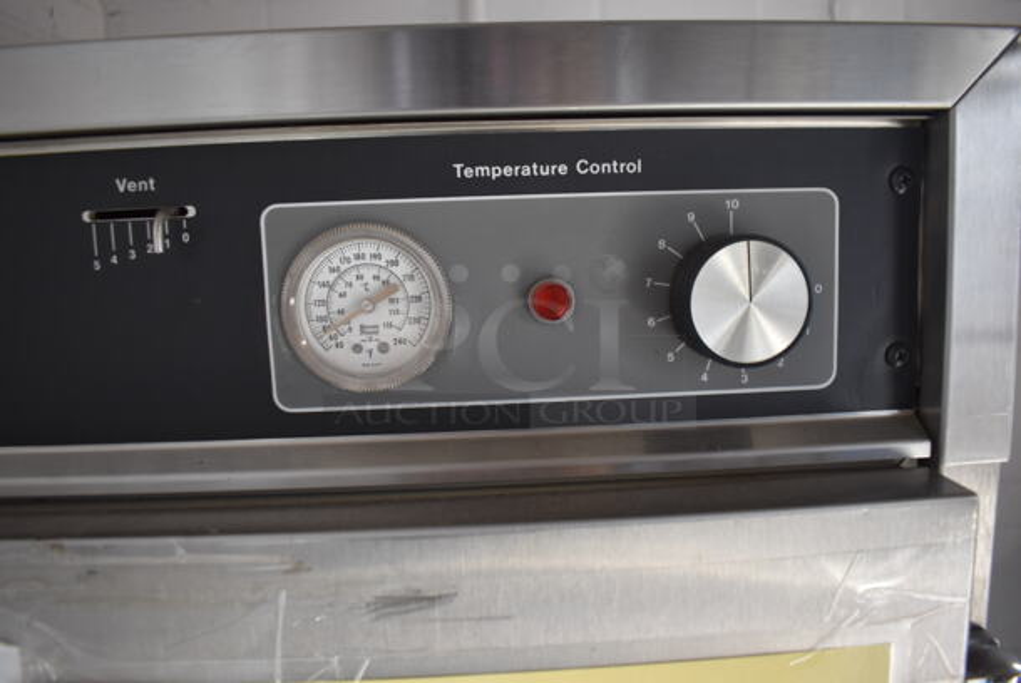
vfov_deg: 48.0
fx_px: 766
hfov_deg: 67.3
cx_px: 510
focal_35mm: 27
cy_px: 342
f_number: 3.5
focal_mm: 18
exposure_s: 1/160
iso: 800
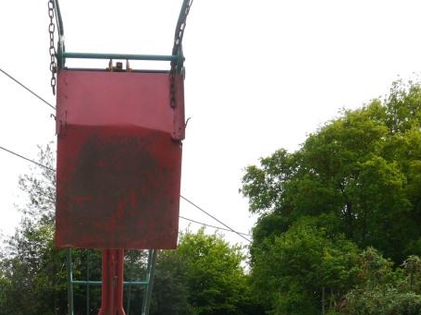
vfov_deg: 22.5
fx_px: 766
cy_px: 307
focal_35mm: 63
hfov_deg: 30.6
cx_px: 156
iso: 160
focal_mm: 14
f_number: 6.3
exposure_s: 1/250
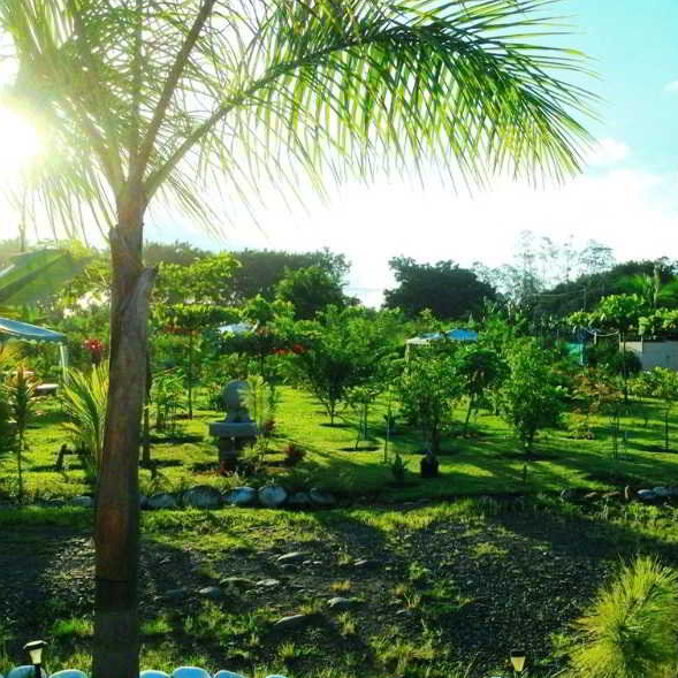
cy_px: 344
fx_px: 931
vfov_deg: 40.0
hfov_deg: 39.8
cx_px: 422
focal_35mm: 42
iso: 50
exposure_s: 1/2045
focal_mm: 4.28
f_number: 2.4
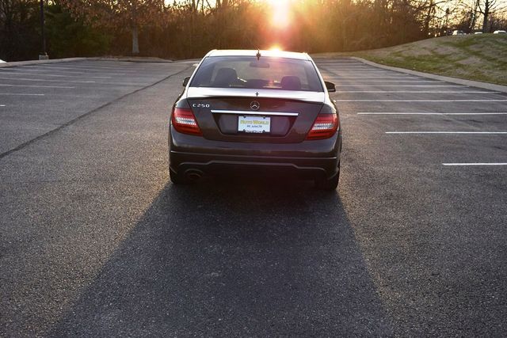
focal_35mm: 45
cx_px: 254
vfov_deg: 29.9
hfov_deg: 43.6
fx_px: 634
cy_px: 169
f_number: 6.3
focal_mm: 30
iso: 200
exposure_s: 1/250
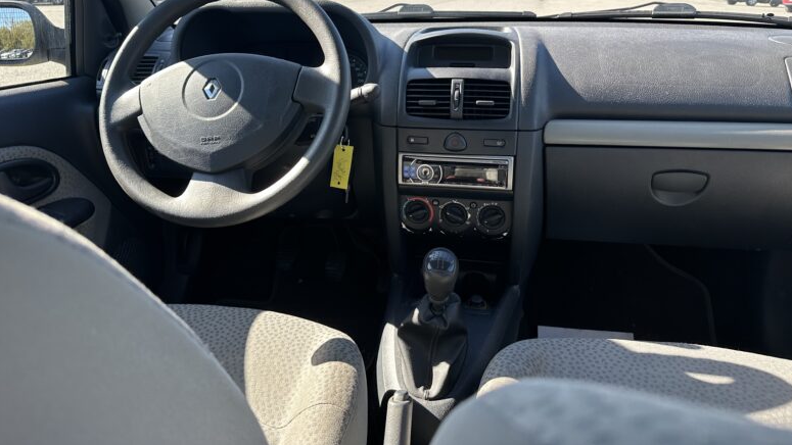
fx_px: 567
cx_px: 390
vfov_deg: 42.2
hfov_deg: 69.9
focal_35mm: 27
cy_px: 142
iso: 80
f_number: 1.78
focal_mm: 6.86
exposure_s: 1/389
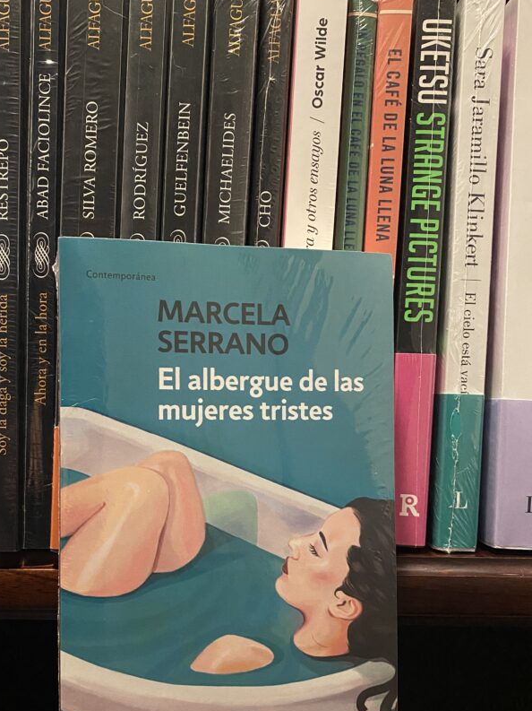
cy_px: 450
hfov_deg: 40.5
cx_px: 217
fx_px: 718
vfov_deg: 52.0
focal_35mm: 35
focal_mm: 4.25
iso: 640
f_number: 1.8
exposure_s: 1/30
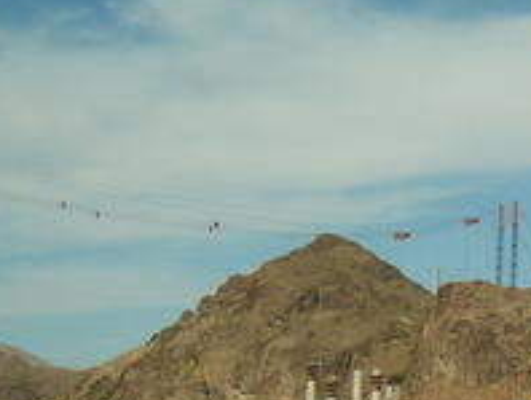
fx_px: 1735
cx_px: 440
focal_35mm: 113
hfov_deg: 17.2
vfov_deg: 12.9
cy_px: 416
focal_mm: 5.8
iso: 50
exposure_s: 1/400
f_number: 2.8
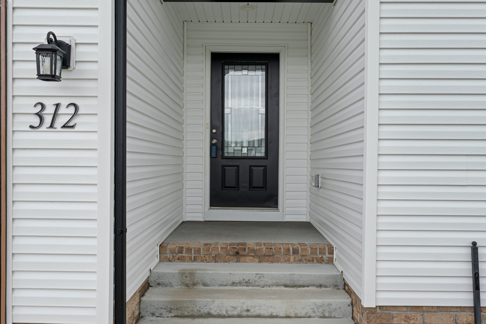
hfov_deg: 60.3
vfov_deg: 42.3
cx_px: 243
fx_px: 419
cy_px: 162
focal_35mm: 31
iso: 100
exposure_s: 1/40
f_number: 7.1
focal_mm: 21
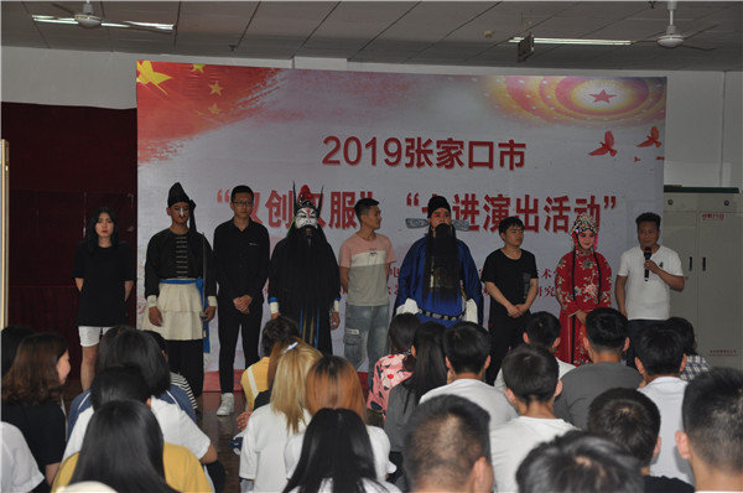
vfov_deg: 20.1
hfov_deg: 29.9
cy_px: 246
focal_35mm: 68
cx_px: 372
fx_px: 1391
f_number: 4.8
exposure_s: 1/60
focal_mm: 45
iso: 320
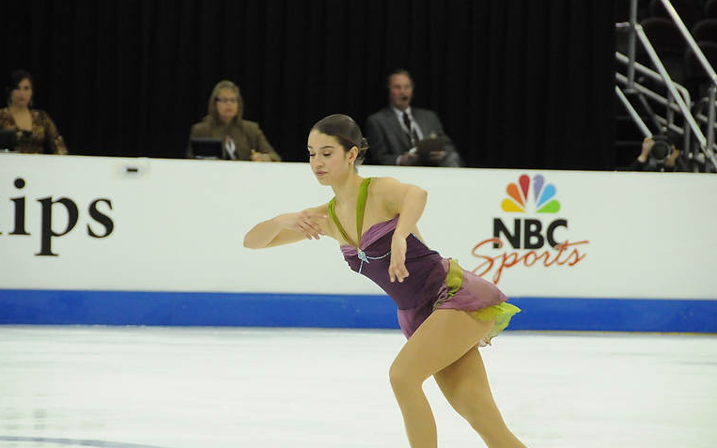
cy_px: 233
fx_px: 4690
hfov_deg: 8.7
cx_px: 355
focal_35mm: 240
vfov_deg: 5.5
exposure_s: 1/640
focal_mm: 150
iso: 3200
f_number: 5.6
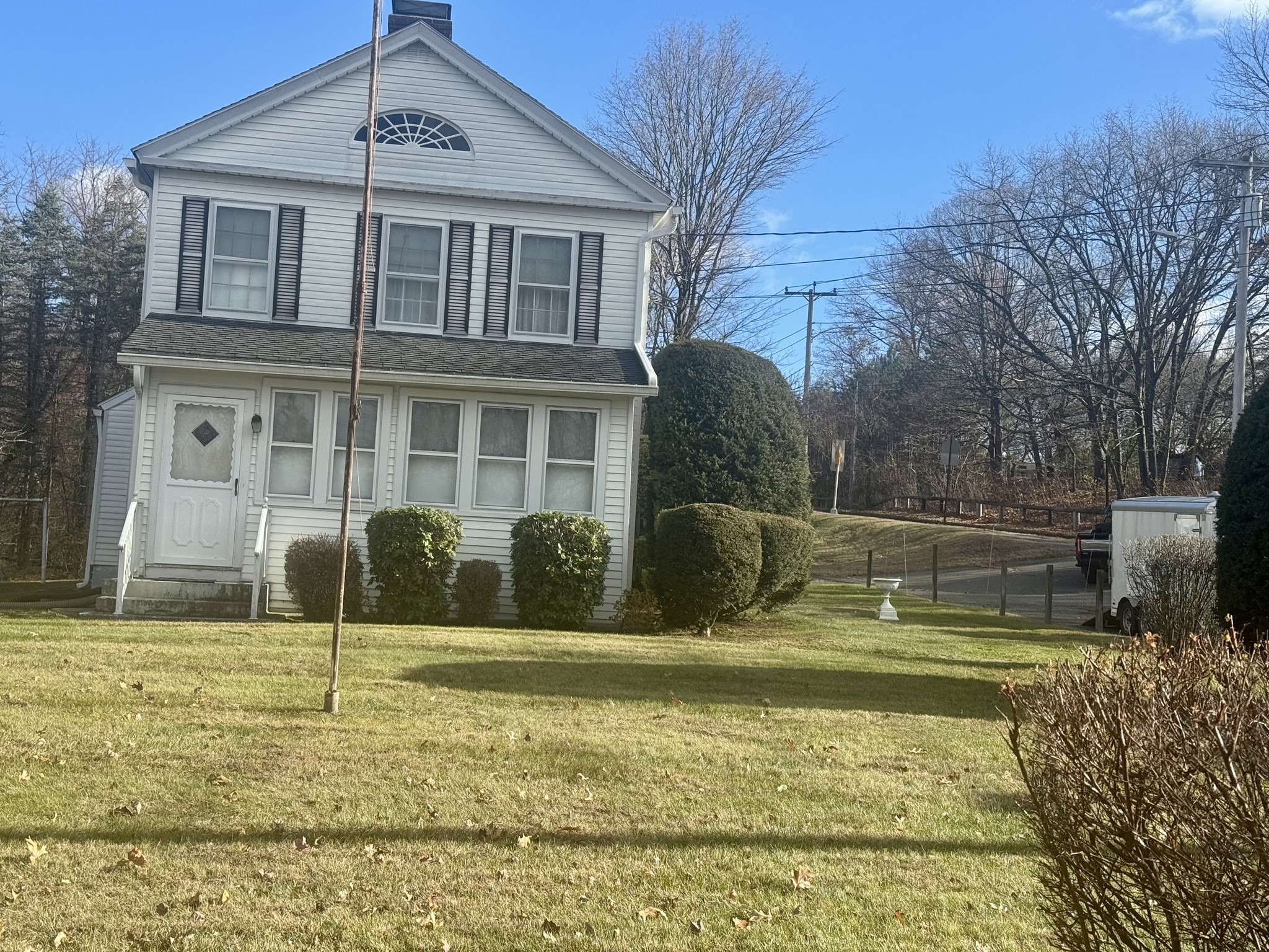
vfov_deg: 30.3
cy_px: 476
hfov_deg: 39.7
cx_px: 634
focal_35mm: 48
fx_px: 1760
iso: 64
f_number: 1.78
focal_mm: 6.76
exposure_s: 1/2513
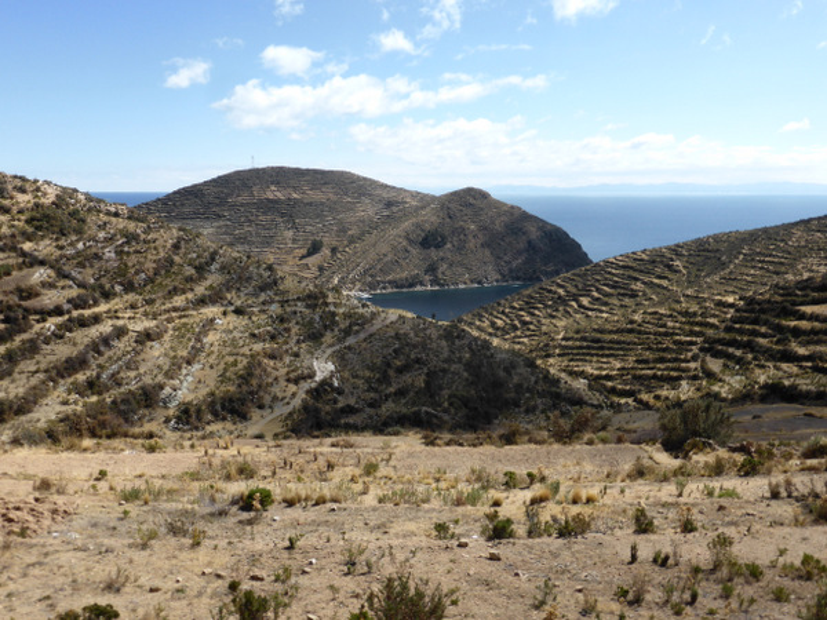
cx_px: 414
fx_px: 836
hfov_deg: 52.6
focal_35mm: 35
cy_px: 310
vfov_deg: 40.7
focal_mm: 6.1
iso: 100
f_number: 3.7
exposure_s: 1/800
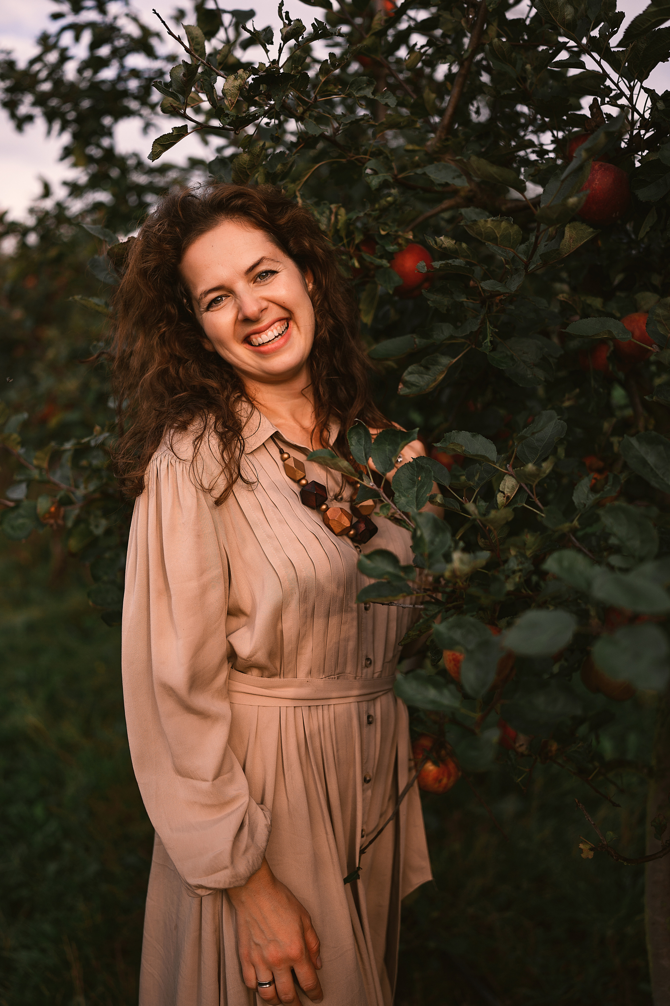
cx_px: 335
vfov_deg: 54.4
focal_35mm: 35
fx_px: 977
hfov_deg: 37.9
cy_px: 503
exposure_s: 1/2500
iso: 100
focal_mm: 35
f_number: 1.4
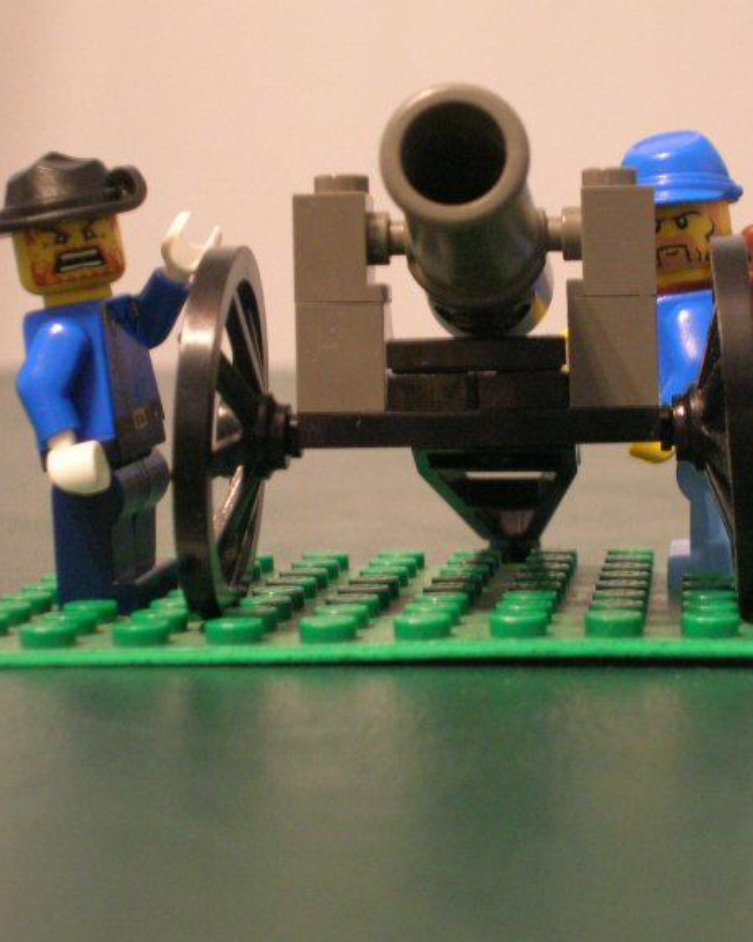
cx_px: 545
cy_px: 471
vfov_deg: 19.8
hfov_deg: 15.8
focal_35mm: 97
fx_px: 2703
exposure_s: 1/1.9
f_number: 4
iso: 200
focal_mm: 12.3
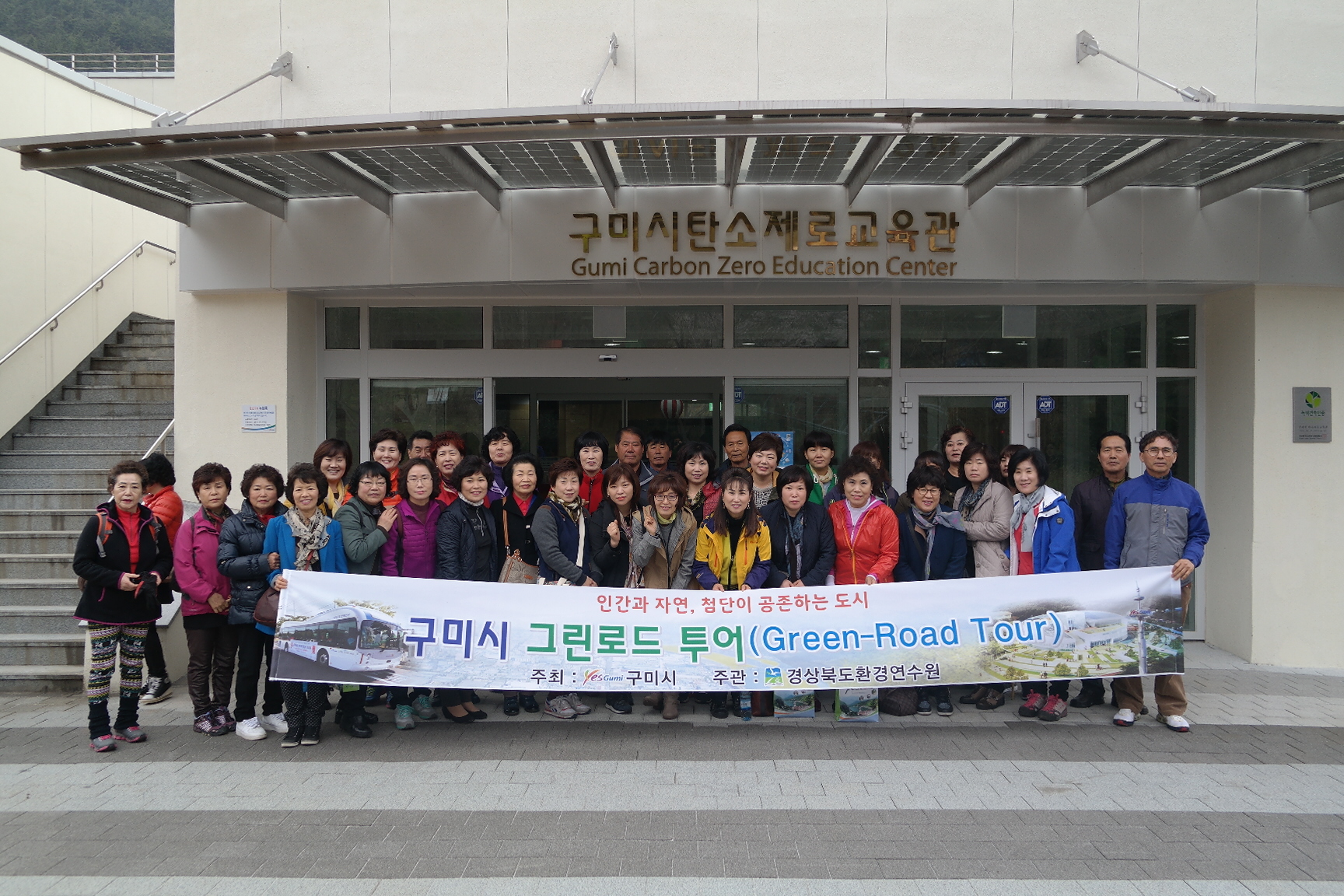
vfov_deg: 43.6
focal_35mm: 30
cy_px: 448
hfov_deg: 61.9
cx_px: 672
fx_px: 1120
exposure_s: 1/80
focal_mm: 20
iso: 100
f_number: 3.5
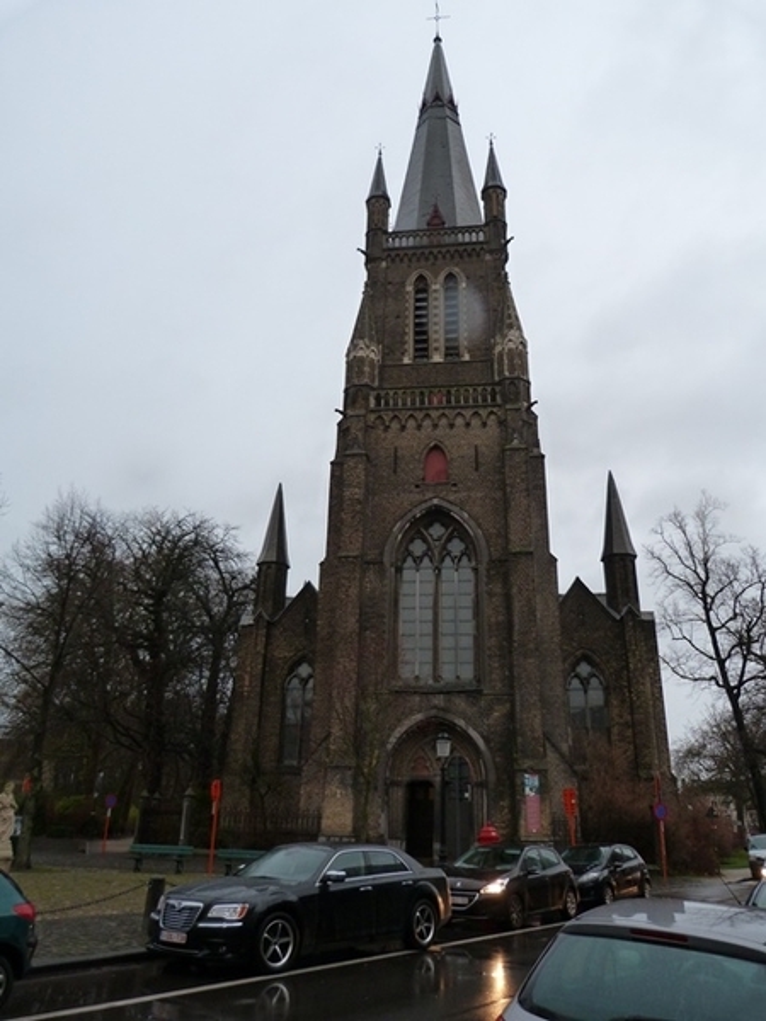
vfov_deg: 69.4
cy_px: 510
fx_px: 738
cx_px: 383
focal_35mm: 25
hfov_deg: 54.9
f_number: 2.8
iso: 160
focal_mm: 4.5
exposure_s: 1/60
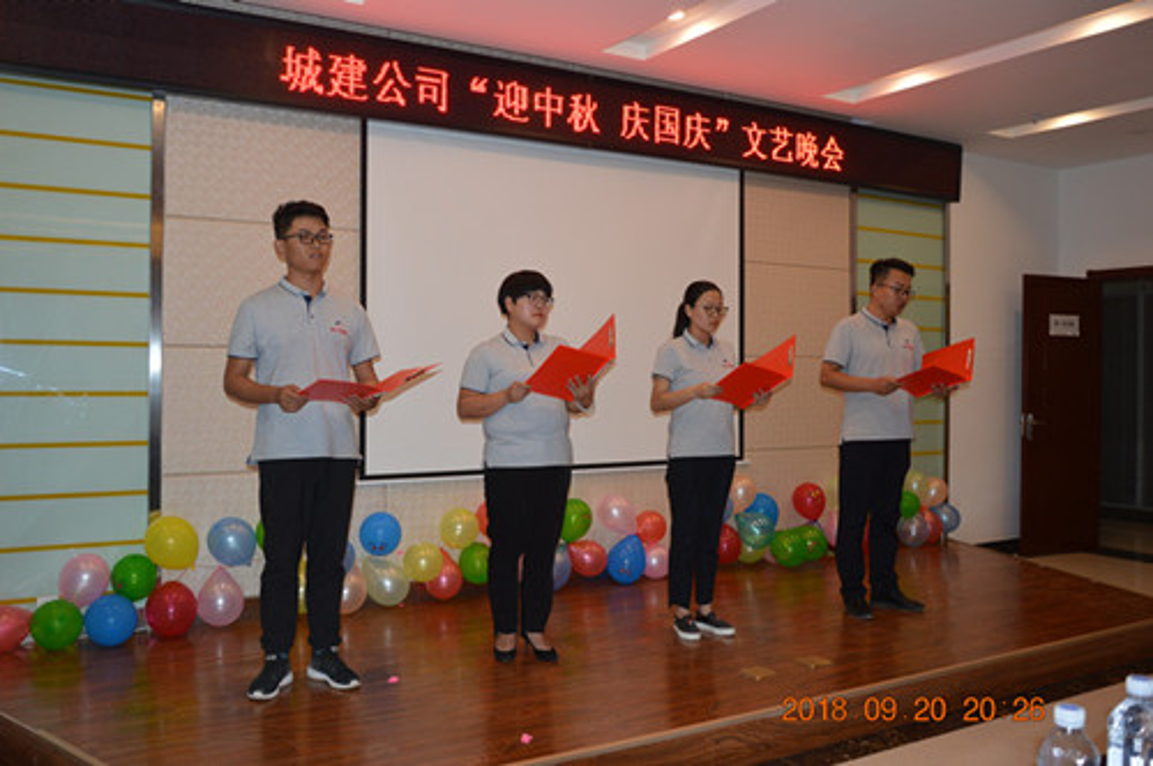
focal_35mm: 32
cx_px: 576
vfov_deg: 41.6
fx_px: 1008
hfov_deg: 59.6
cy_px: 383
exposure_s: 1/60
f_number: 3.8
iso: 450
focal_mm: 21
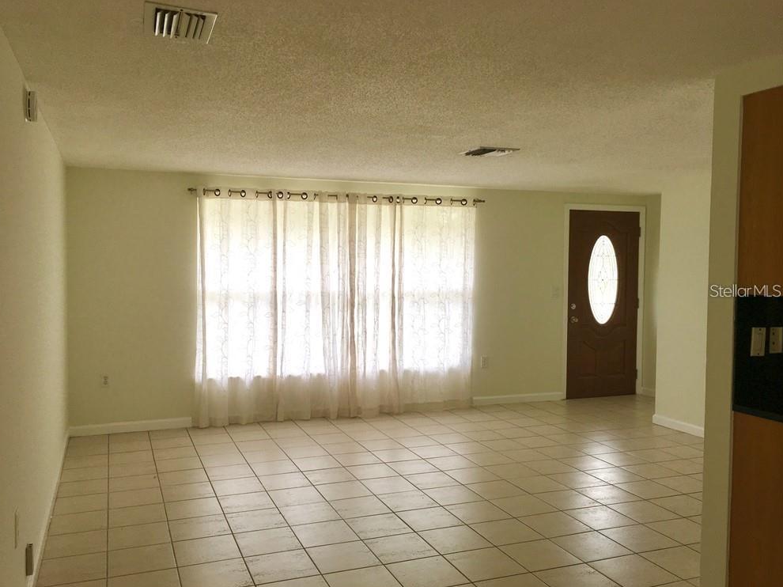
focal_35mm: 30
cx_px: 380
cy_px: 290
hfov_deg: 60.0
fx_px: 678
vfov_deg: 46.8
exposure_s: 1/120
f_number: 2.2
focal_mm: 4.15
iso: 32
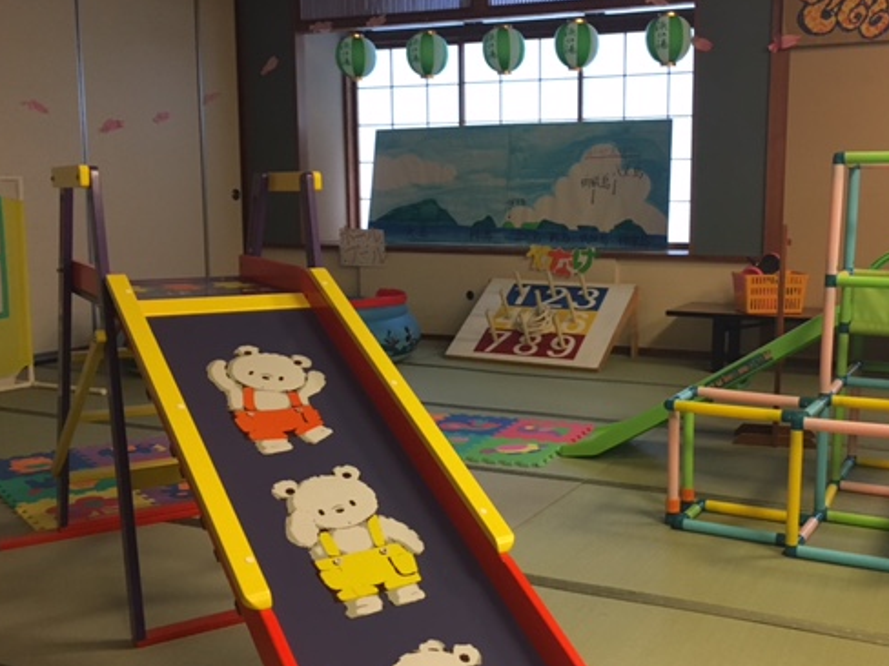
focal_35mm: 38
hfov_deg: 48.5
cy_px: 344
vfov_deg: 37.7
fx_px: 976
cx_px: 563
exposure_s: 1/33
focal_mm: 4.15
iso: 200
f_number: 2.2
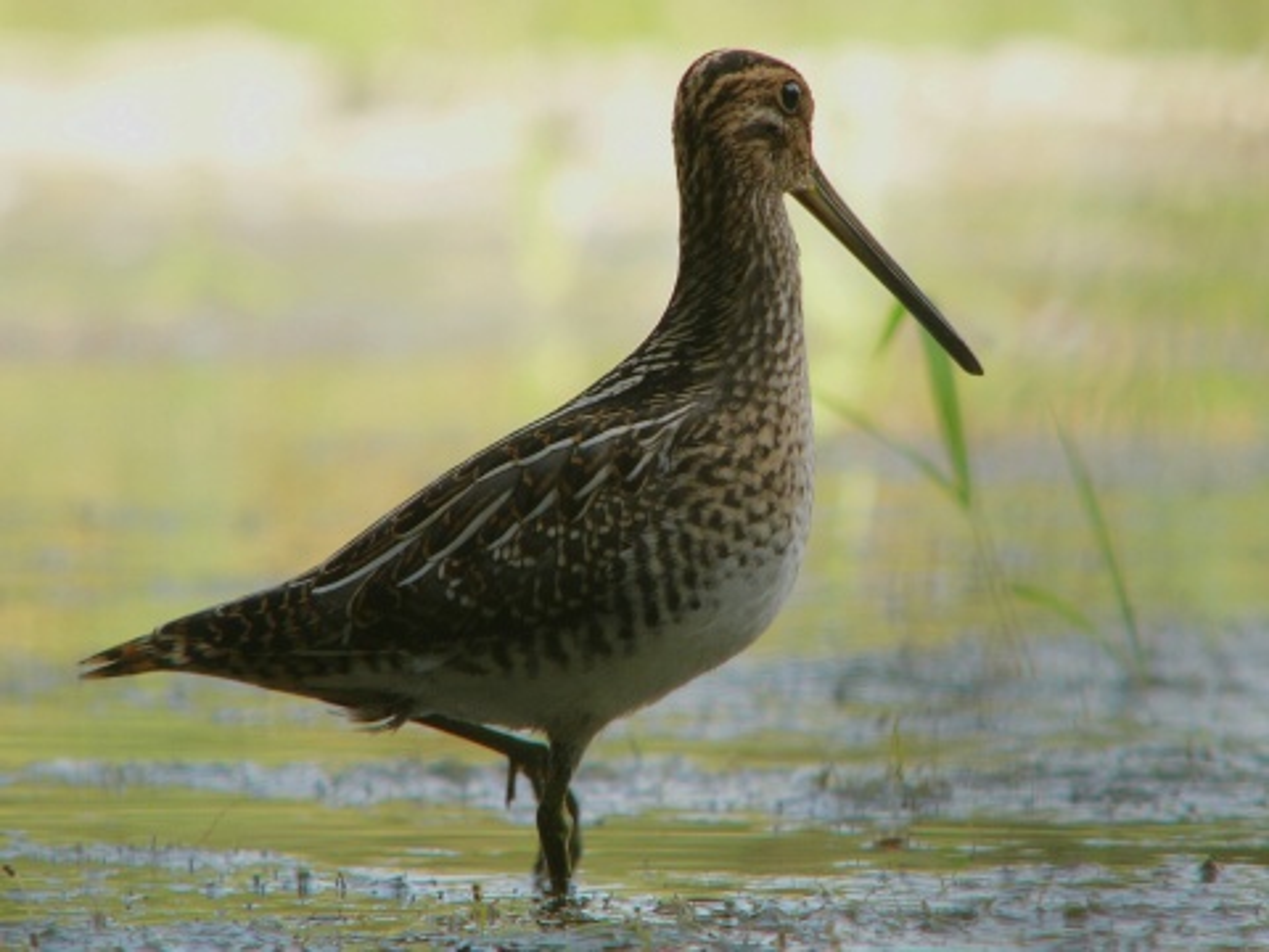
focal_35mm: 285
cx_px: 634
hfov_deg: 7.0
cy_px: 476
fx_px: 10448
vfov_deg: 5.2
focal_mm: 47.5
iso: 50
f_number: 3.3
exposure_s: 1/200
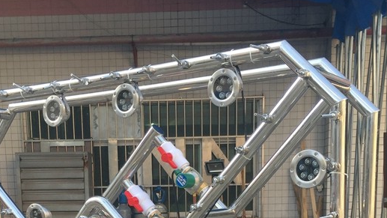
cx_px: 162
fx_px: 585
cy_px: 295
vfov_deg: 19.3
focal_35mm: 57
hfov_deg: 36.5
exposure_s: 1/244
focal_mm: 4.15
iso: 32
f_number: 2.2
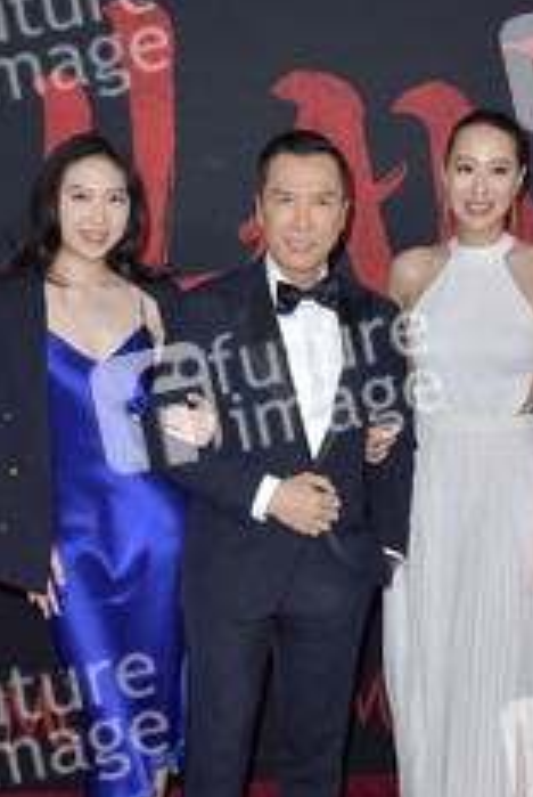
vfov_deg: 40.3
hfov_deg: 27.9
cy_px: 564
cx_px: 367
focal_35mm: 48
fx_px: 1063
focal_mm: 28
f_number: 7.1
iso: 400
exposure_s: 1/250
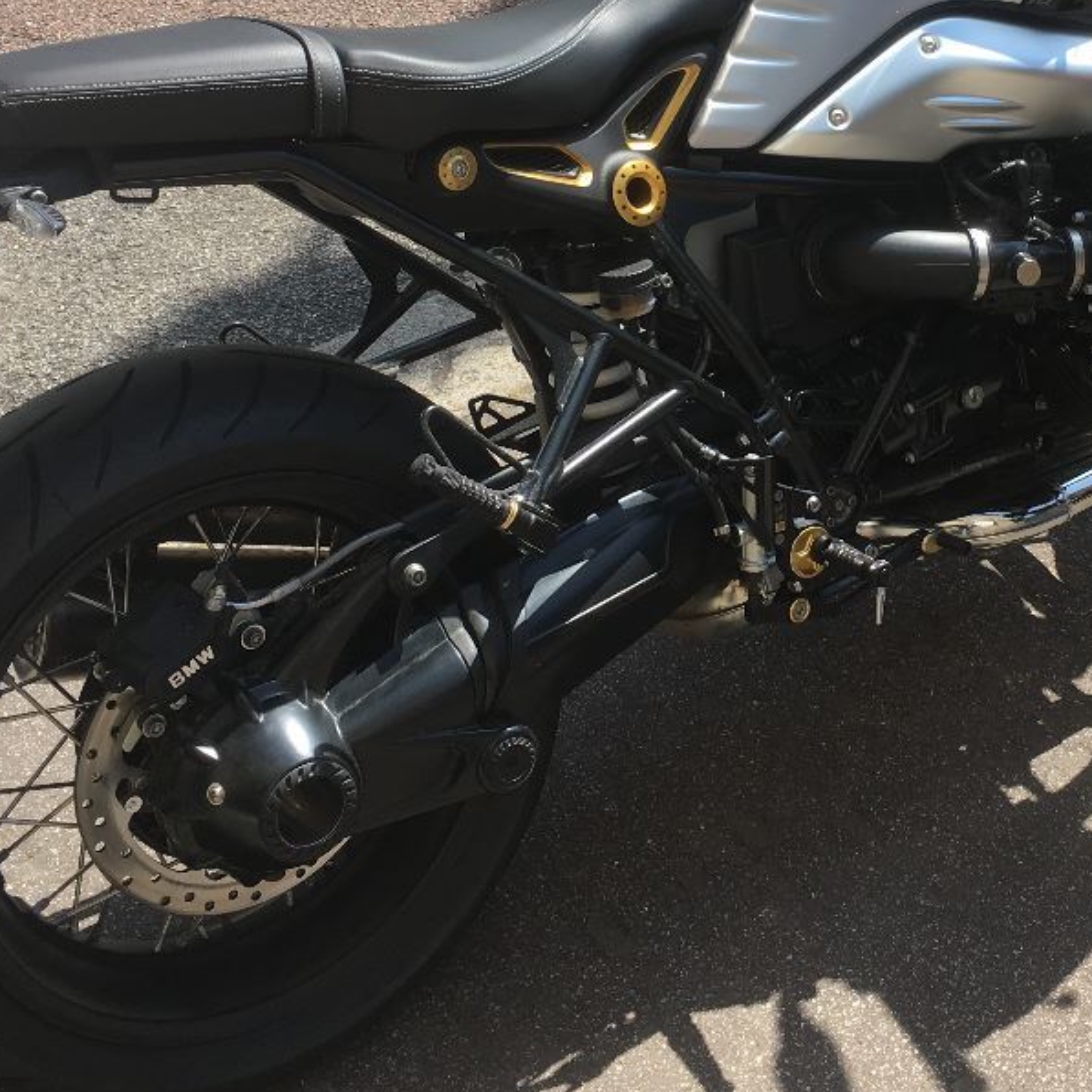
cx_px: 765
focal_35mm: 55
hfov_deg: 30.8
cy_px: 256
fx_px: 1963
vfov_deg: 30.5
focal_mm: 4.15
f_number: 2.2
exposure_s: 1/705
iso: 25
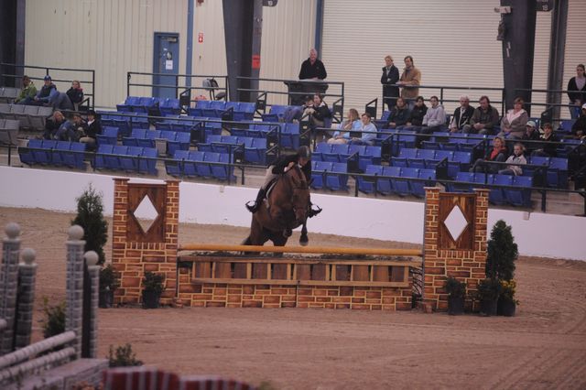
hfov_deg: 10.3
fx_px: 3254
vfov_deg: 6.9
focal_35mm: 200
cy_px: 195
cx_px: 293
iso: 5000
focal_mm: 200
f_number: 2.8
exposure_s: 1/400
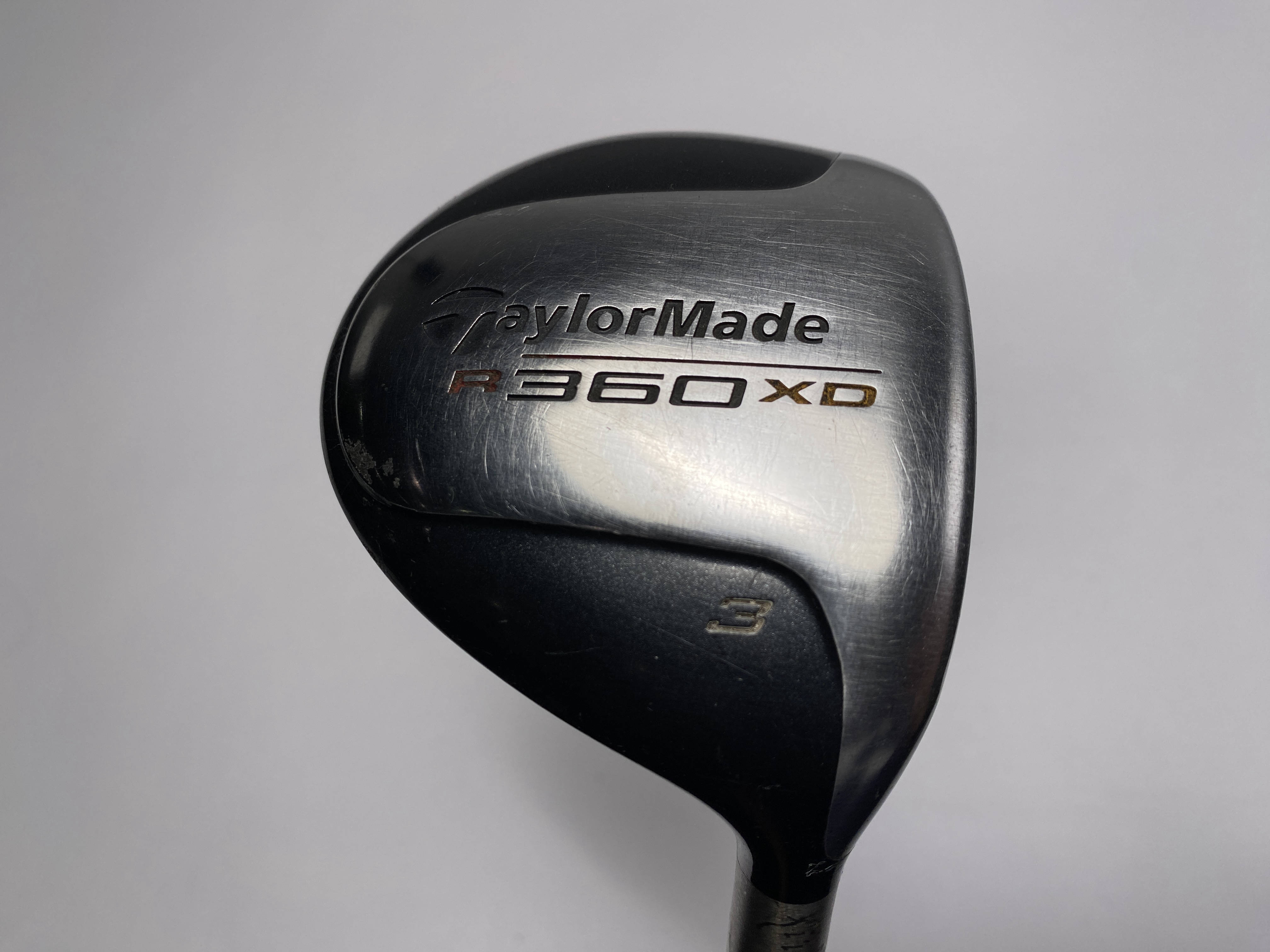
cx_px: 635
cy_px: 476
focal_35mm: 25
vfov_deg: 54.9
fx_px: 917
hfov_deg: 69.4
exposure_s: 1/1193
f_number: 1.8
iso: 32
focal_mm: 4.25
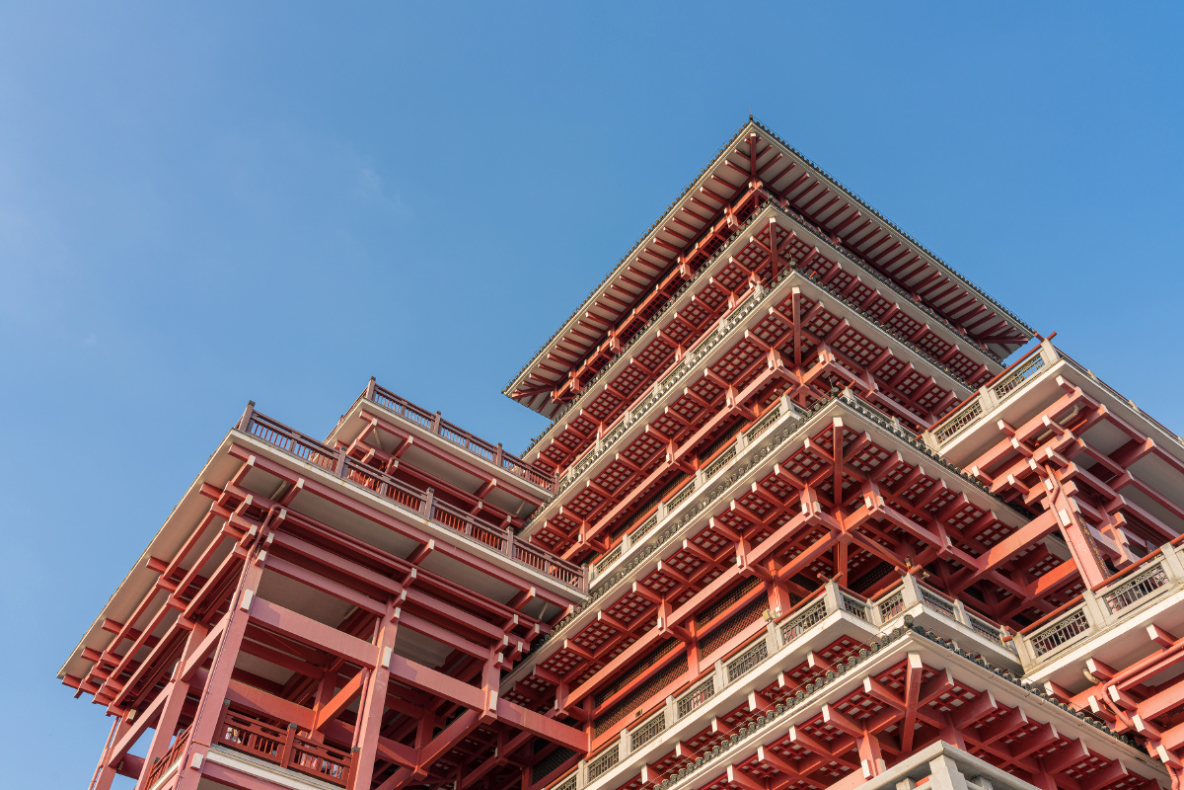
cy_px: 395
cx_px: 592
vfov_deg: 42.3
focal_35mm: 31
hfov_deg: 60.3
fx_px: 1019
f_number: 10
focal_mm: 31
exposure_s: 1/80
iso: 100
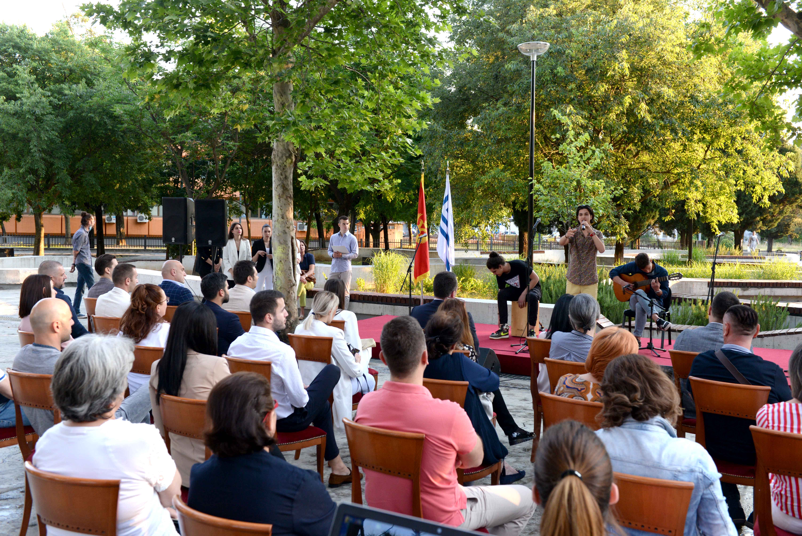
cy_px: 268
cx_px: 401
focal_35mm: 38
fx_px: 847
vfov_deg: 35.1
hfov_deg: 50.7
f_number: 6.3
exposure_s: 1/200
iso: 800
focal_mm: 38
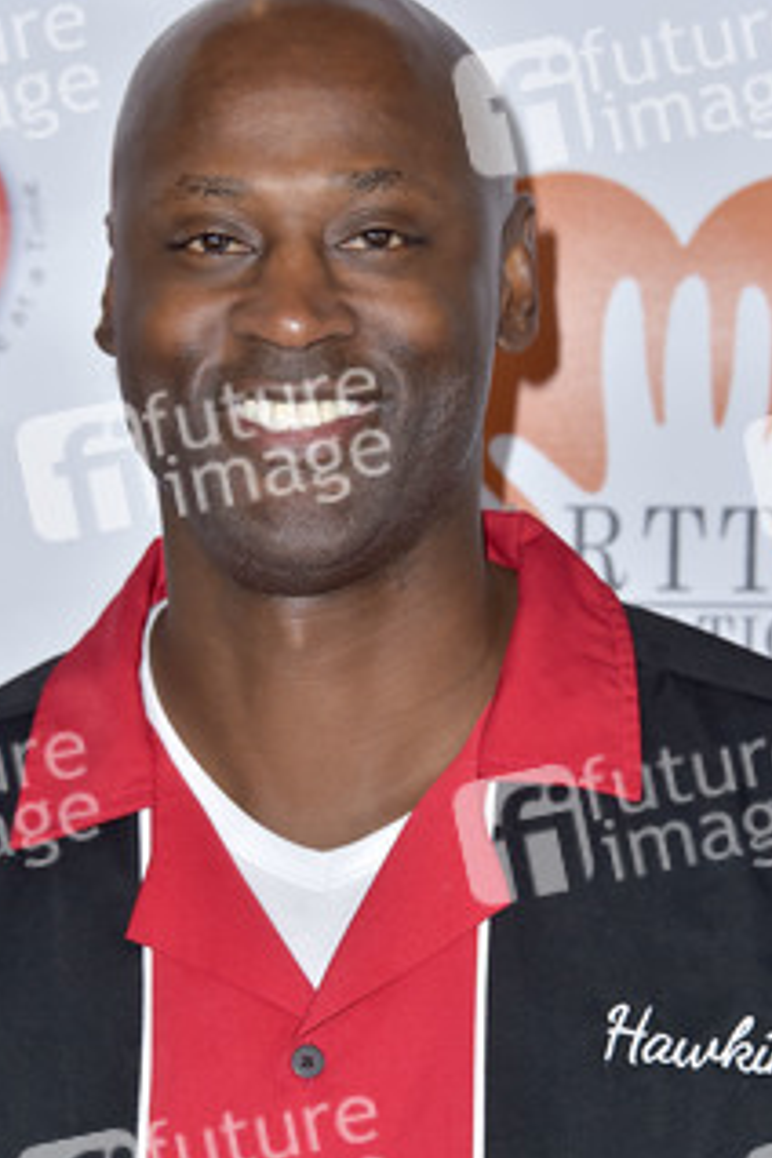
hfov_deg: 8.1
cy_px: 637
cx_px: 311
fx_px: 5468
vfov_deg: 12.1
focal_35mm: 170
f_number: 7.1
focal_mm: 135
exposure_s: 1/250
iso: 320
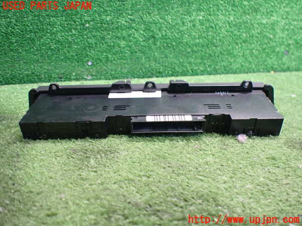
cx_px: 151
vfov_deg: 46.8
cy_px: 113
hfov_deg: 60.0
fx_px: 262
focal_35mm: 30
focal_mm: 5.4
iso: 800
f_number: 2.3
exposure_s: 1/30
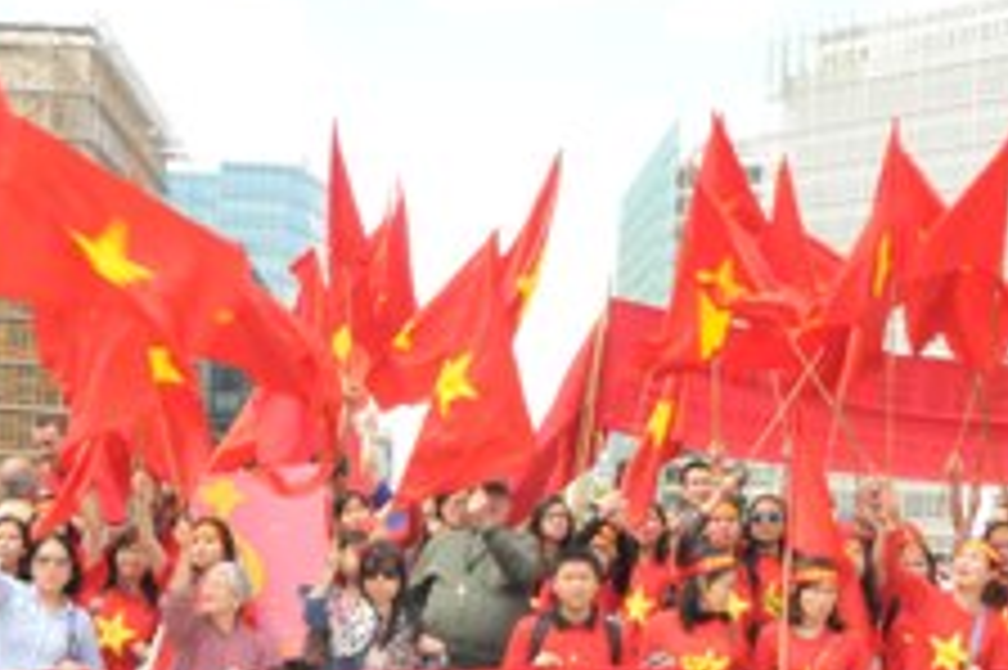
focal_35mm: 78
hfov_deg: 26.0
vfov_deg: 17.5
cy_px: 391
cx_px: 450
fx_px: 2182
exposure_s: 1/60
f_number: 25
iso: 1000
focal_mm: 26
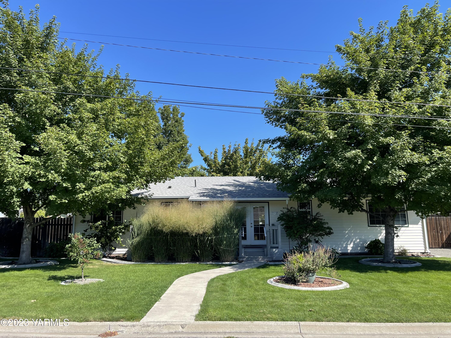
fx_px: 339
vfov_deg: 53.1
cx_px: 226
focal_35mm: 26
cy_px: 169
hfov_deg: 67.3
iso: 32
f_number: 1.6
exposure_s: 1/1689
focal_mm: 5.1
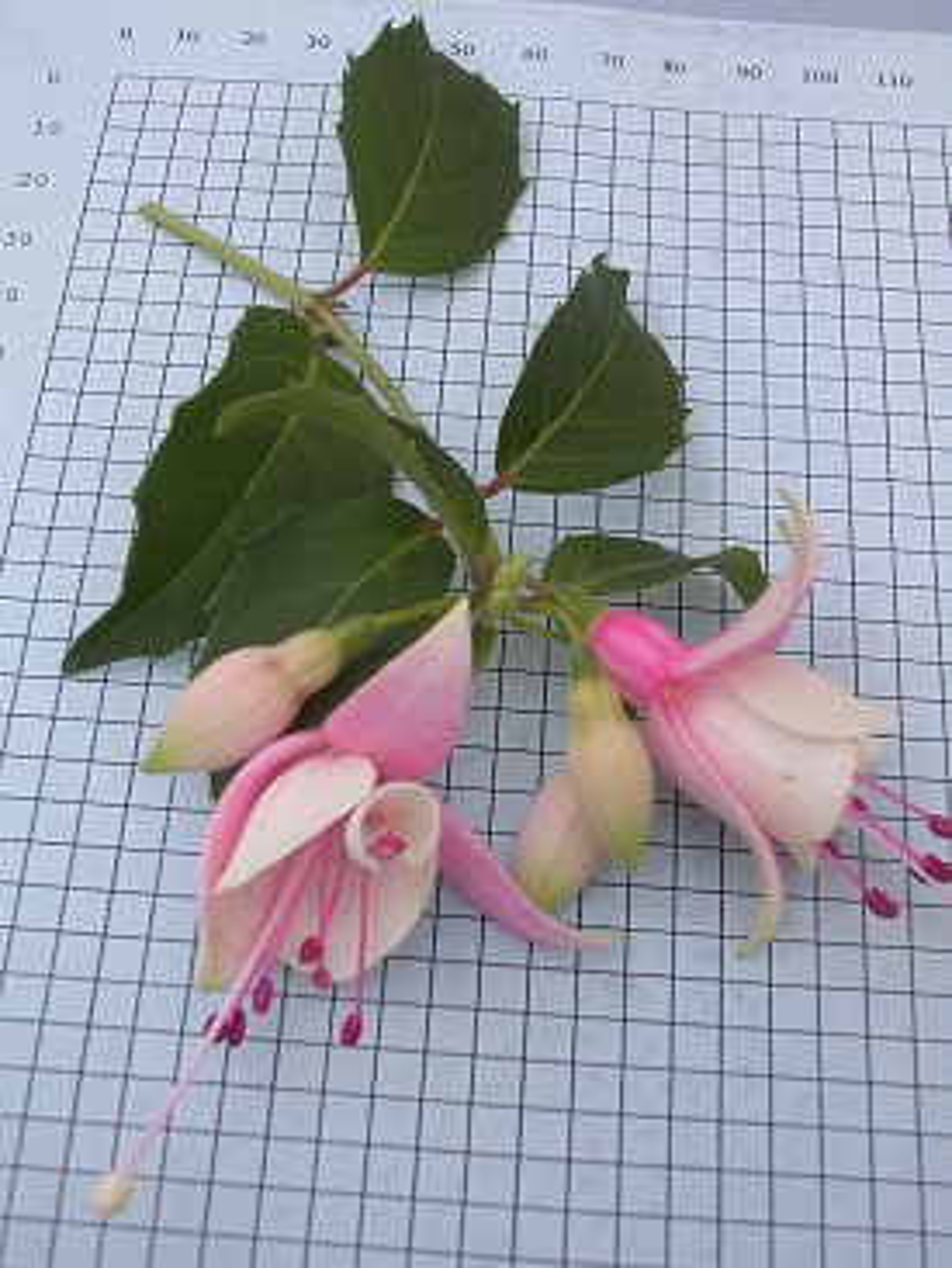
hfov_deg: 27.6
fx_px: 1941
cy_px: 634
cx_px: 476
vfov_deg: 36.1
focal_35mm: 53
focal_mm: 8
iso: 100
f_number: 3.2
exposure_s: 1/116
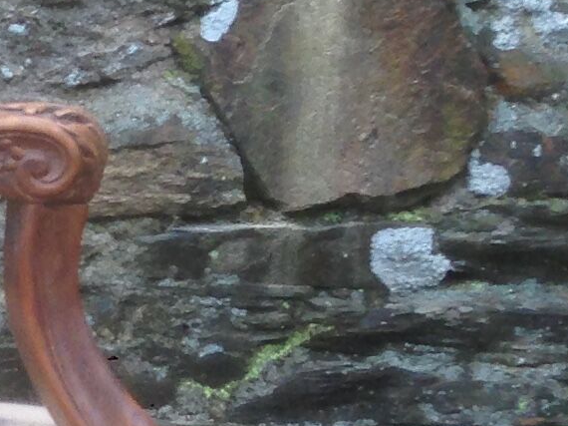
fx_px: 3100
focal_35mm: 189
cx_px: -995
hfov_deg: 9.0
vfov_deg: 7.8
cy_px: 492
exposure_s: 1/192
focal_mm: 4.12
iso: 50
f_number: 2.4
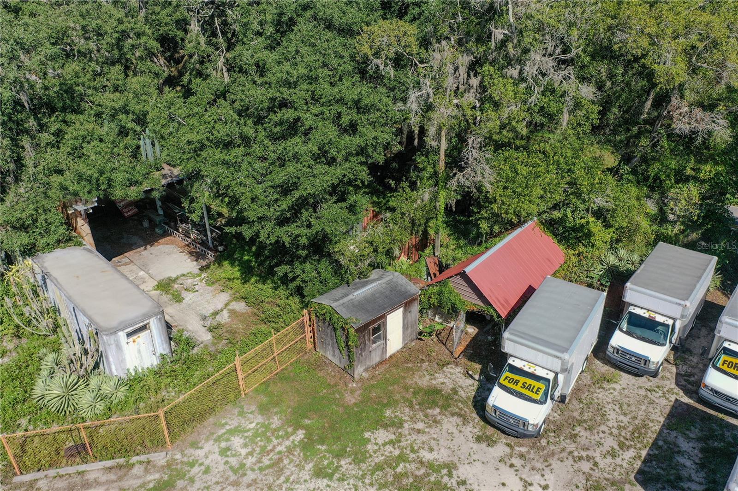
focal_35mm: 28
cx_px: 369
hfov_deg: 65.5
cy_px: 246
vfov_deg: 46.4
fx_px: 574
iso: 100
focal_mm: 10.26
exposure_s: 1/80
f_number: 3.5
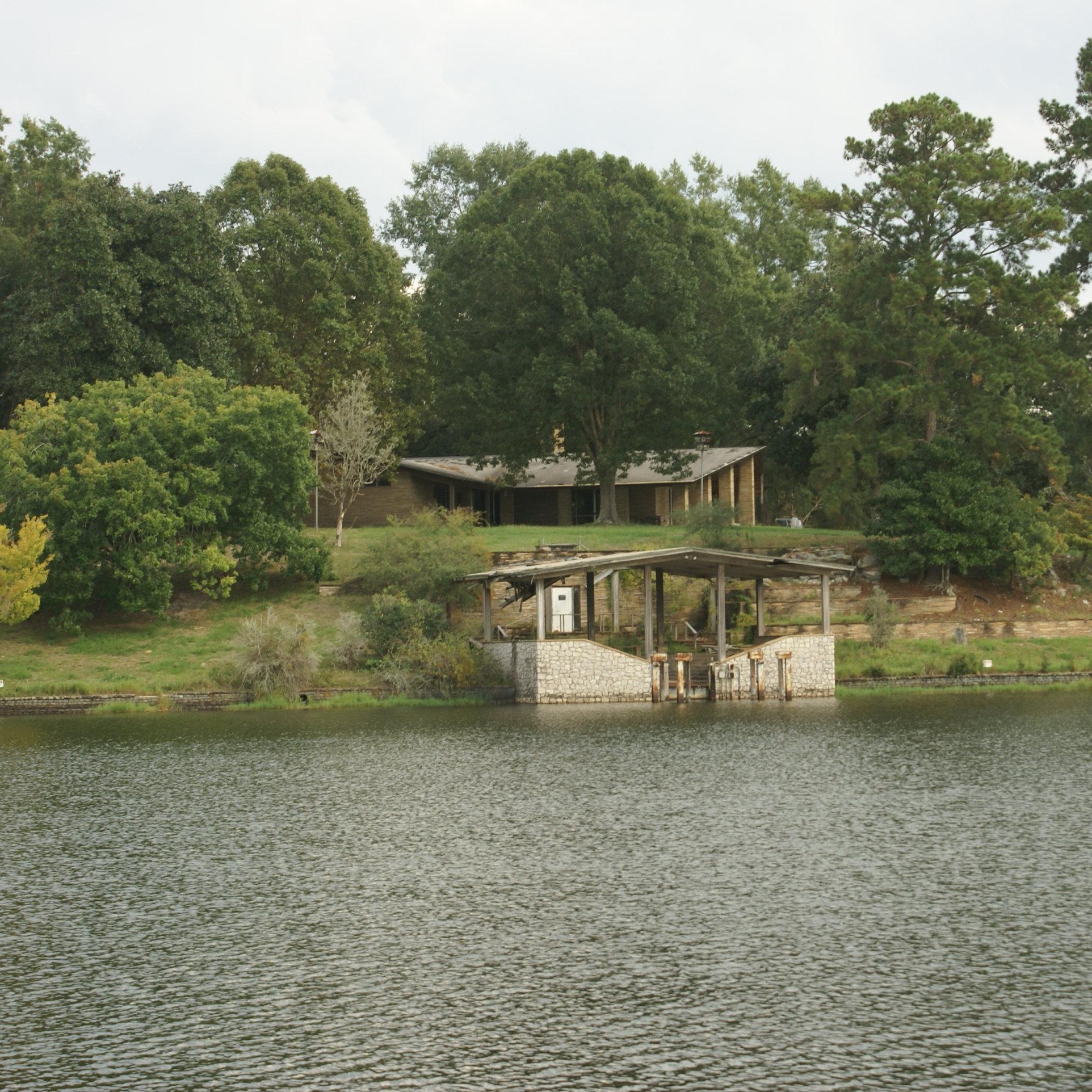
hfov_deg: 18.1
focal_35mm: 96
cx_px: 616
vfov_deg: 18.1
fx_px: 3426
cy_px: 547
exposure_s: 1/80
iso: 100
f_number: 6.3
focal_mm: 50
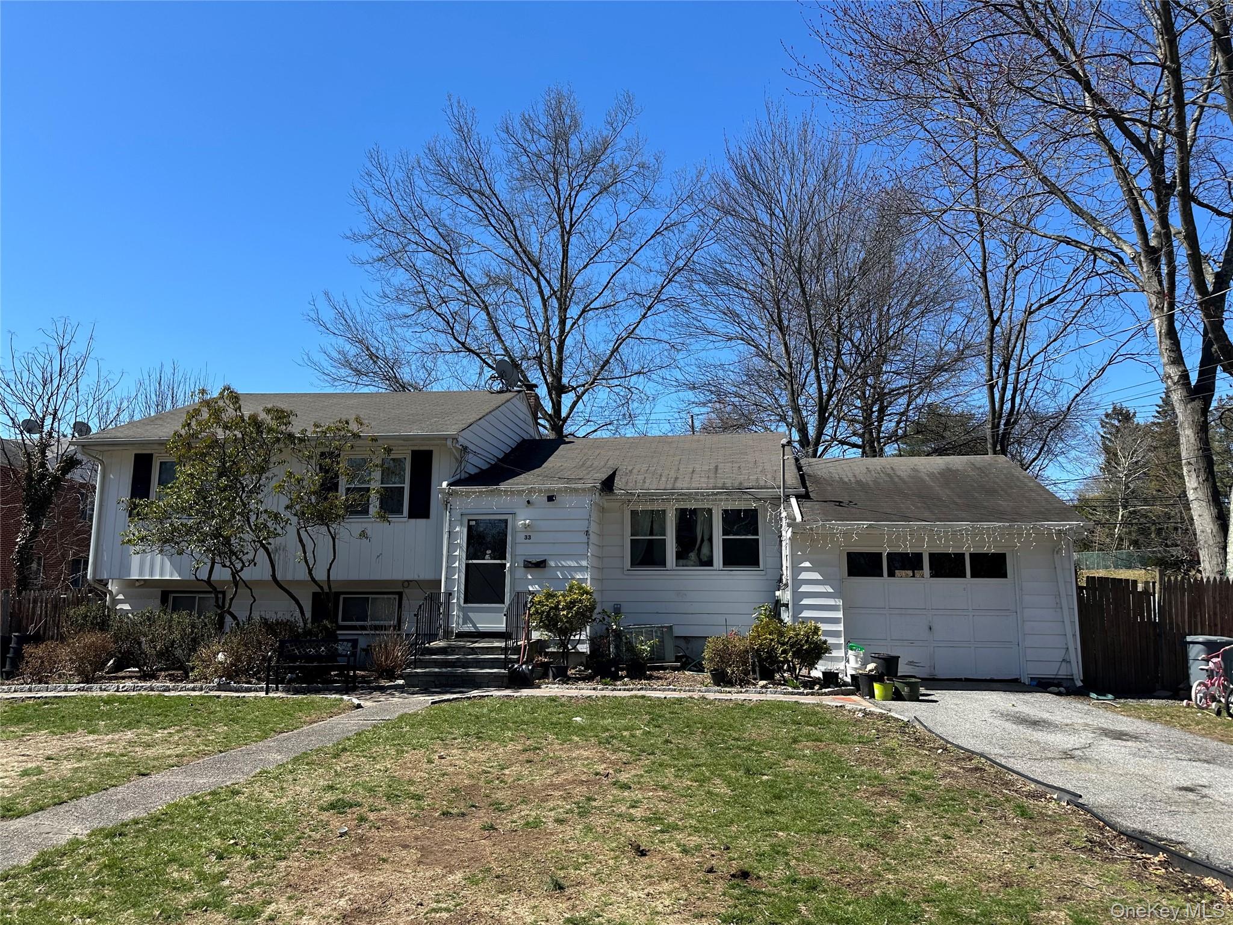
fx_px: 855
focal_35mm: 24
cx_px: 616
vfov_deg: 56.8
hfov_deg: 71.6
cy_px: 462
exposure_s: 1/2967
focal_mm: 6.86
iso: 80
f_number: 1.78
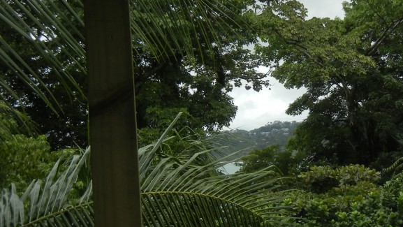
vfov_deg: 20.7
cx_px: 268
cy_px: 89
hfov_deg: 35.7
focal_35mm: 58
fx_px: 620
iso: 160
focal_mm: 5.4
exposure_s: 1/398
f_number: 7
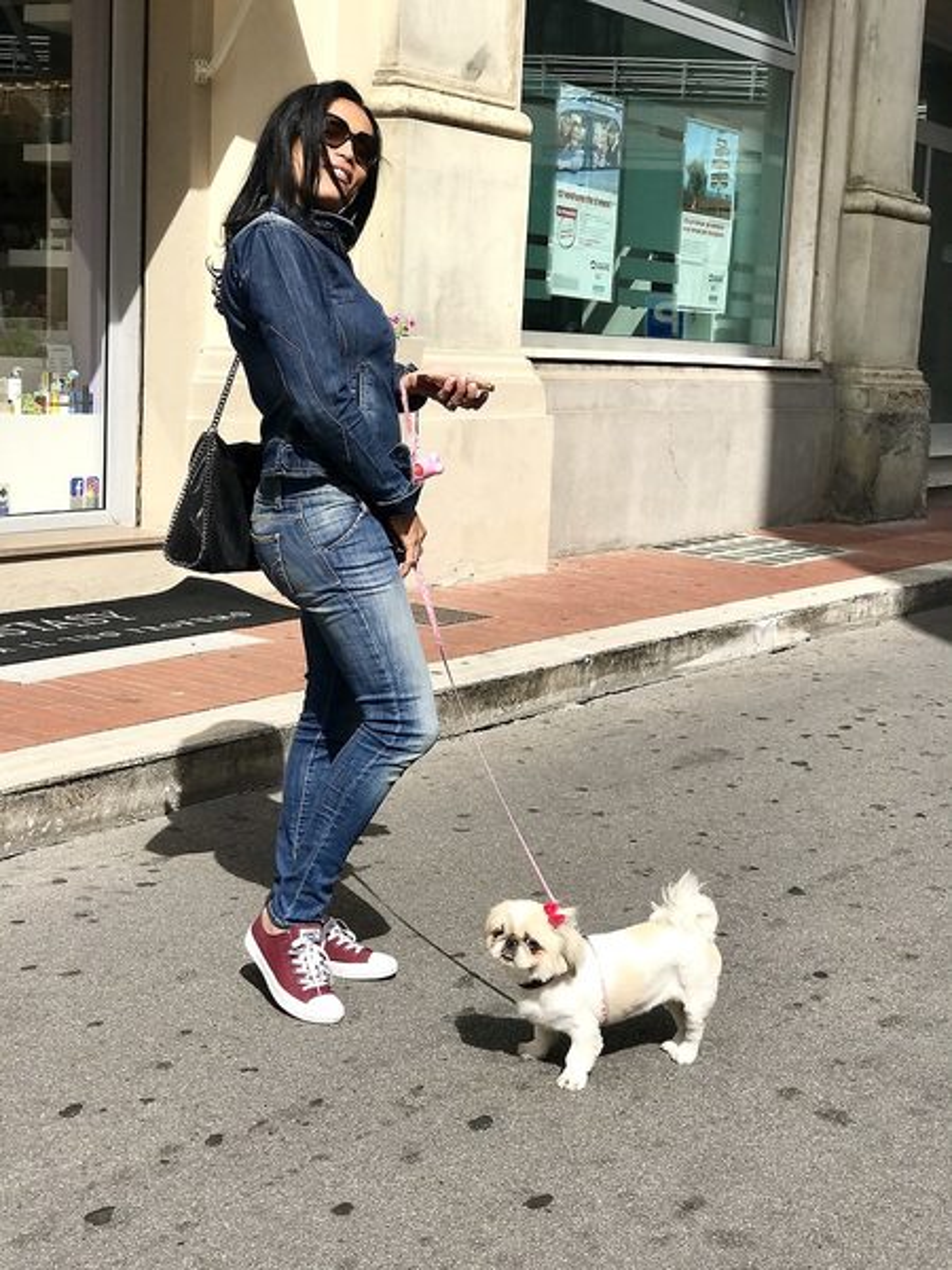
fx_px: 2090
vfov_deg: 33.8
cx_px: 476
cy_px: 635
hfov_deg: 25.7
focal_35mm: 57
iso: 20
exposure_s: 1/1100
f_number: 2.8
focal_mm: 6.6
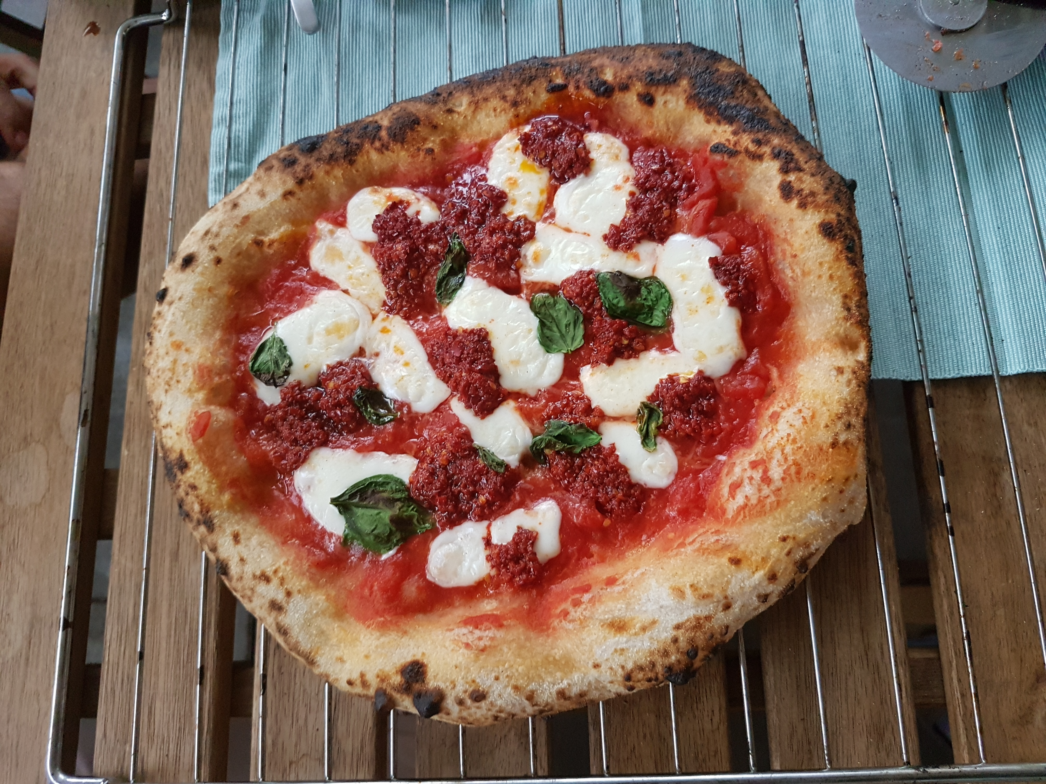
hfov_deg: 67.3
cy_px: 392
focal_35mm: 26
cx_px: 523
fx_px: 786
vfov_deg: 53.1
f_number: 1.7
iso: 400
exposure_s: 1/50
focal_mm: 4.2
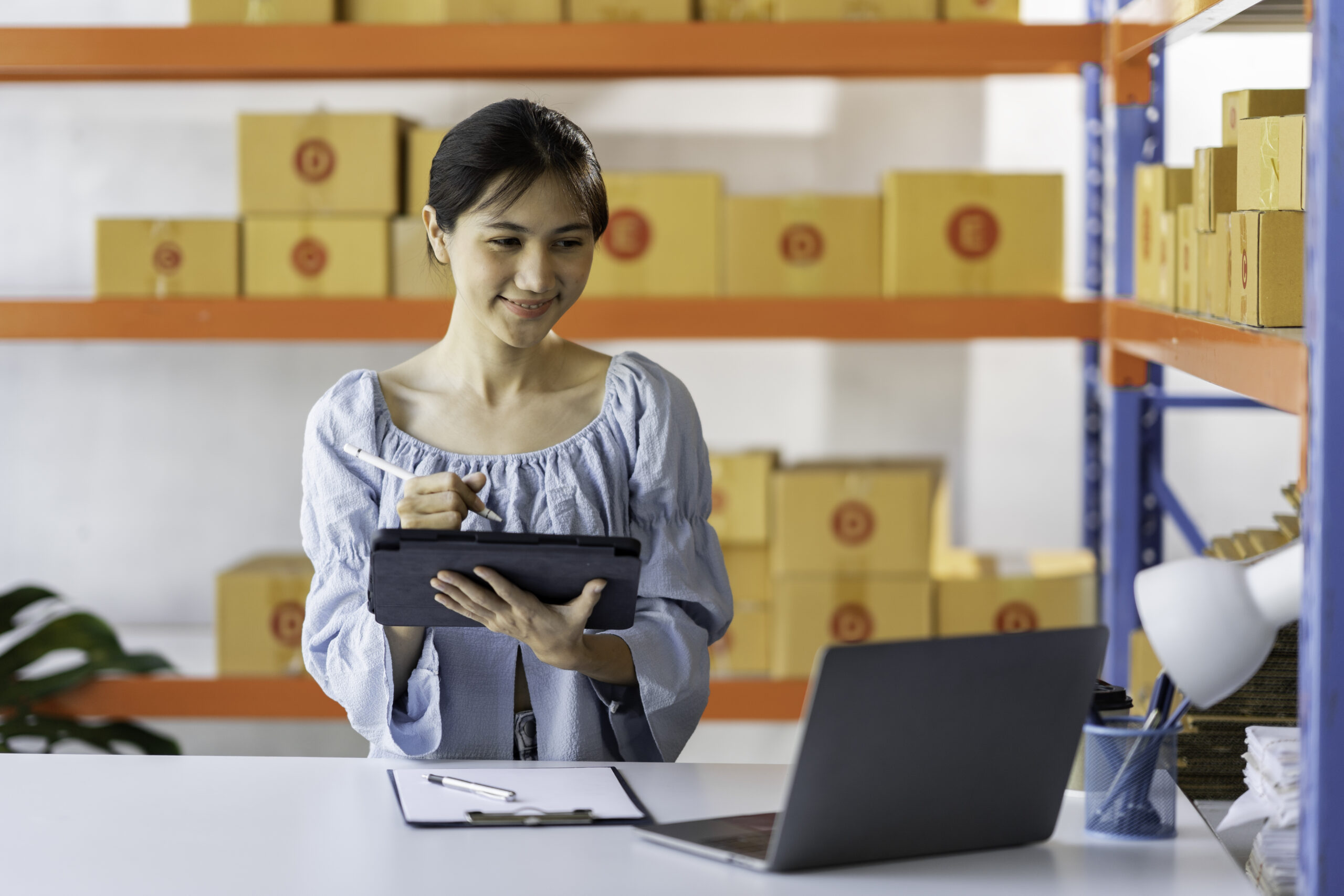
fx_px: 3173
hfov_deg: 23.9
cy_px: 448
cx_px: 672
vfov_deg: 16.1
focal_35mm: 85
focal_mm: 85
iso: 200
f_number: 1.4
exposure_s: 1/400
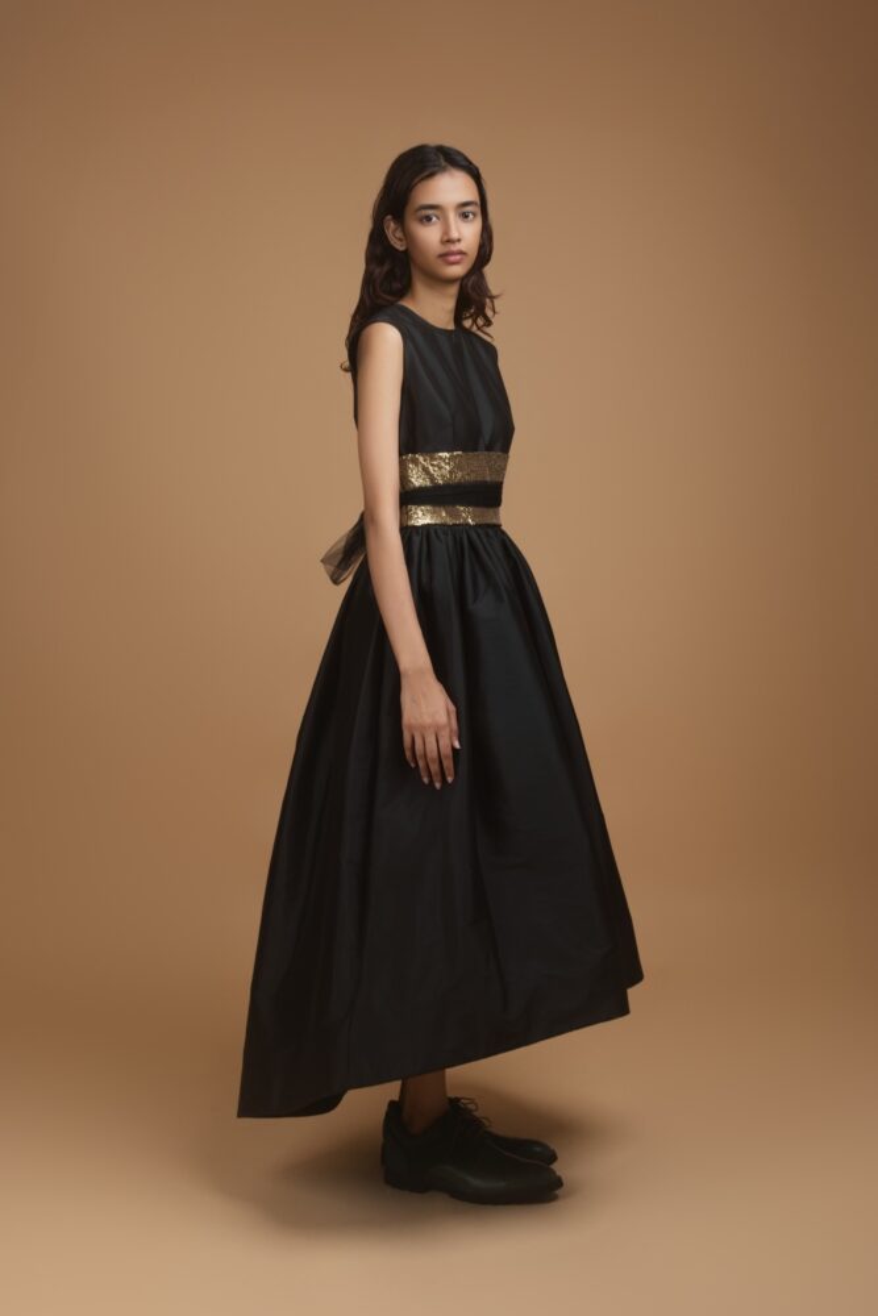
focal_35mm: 40
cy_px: 658
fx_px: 1463
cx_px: 439
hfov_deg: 33.4
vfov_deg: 48.5
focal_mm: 40
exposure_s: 1/125
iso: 100
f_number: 11
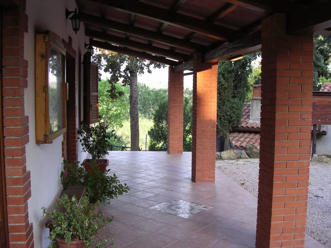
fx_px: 363
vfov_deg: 37.7
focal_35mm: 38
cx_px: 166
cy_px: 124
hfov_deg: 49.0
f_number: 2.8
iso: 100
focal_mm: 5.8
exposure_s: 1/37.9
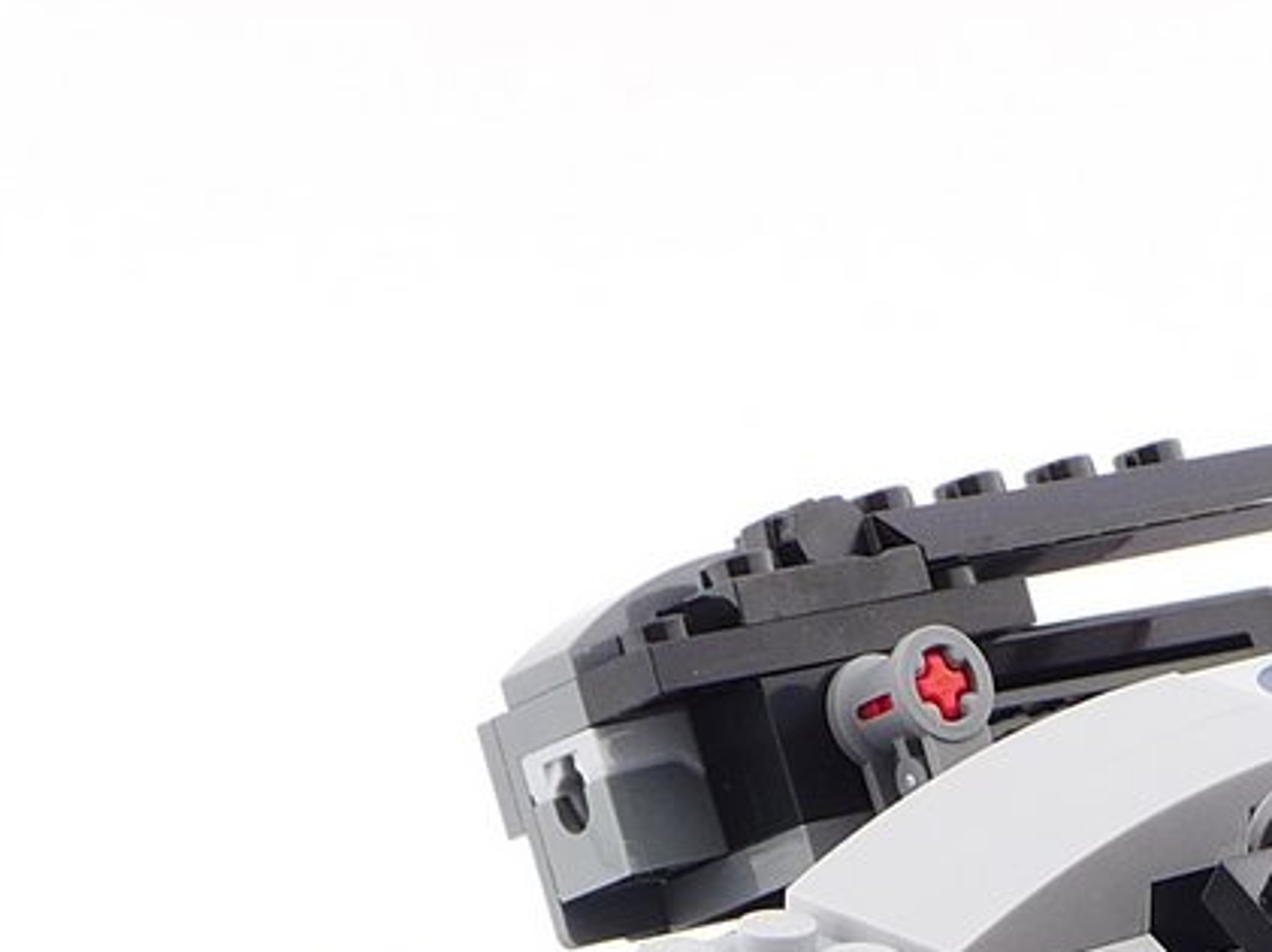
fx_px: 9509
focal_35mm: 259
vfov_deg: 5.6
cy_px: 1680
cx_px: 505
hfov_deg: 7.7
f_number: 4.5
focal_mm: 11.8
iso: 80
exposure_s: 1/6
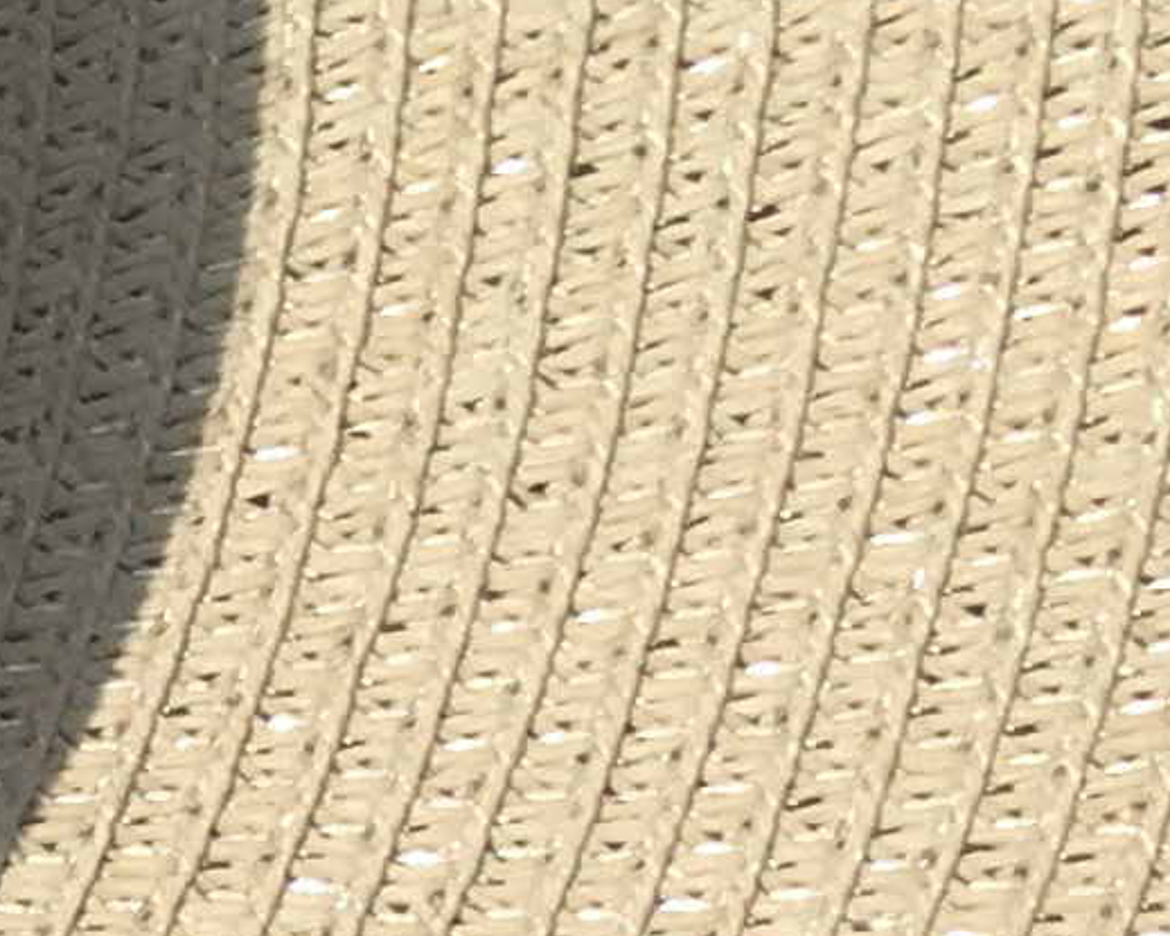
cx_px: -2430
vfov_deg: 6.5
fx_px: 7617
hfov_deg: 7.6
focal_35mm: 220
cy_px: 2573
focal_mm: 4.15
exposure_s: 1/2747
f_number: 2.2
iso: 25
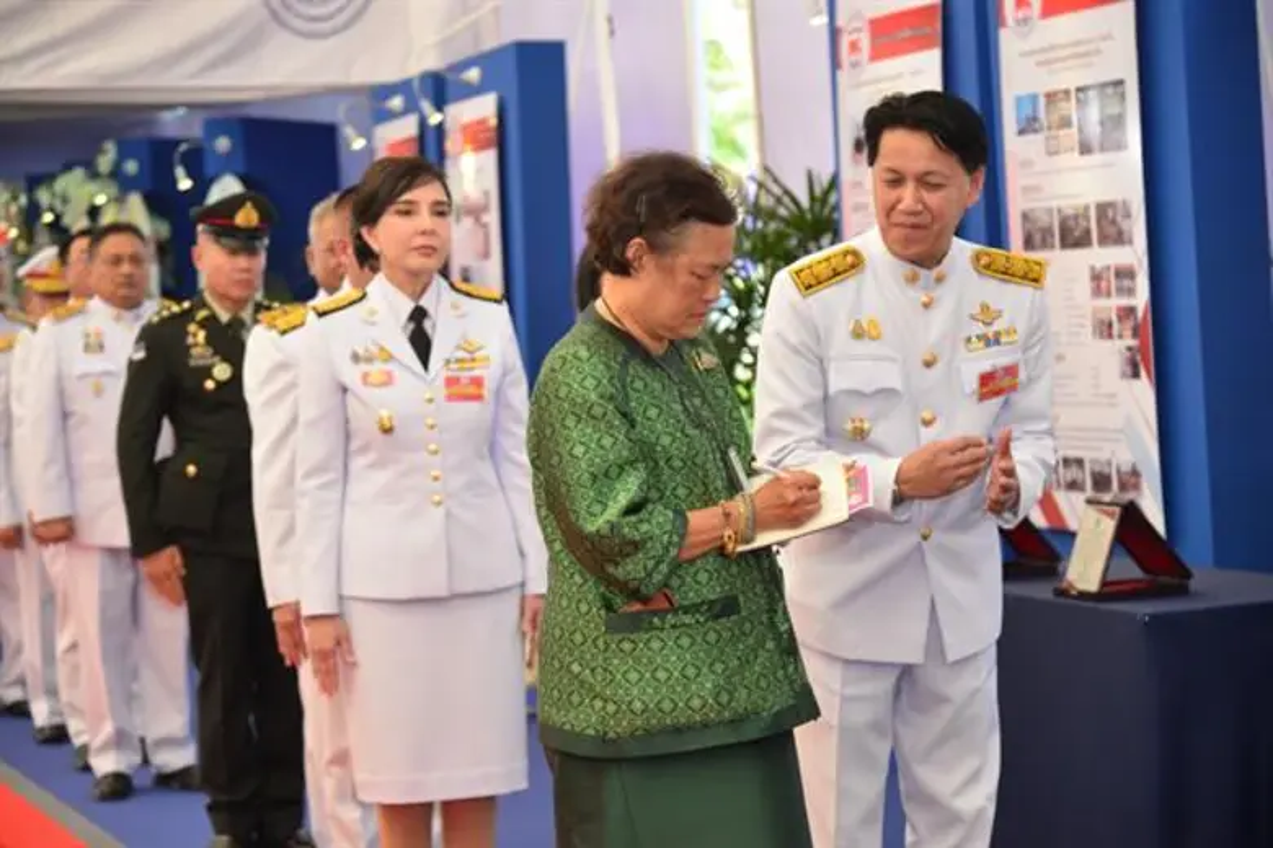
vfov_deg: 16.1
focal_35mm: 85
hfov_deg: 23.9
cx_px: 636
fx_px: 3005
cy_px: 424
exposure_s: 1/160
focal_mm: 85
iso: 1250
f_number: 4
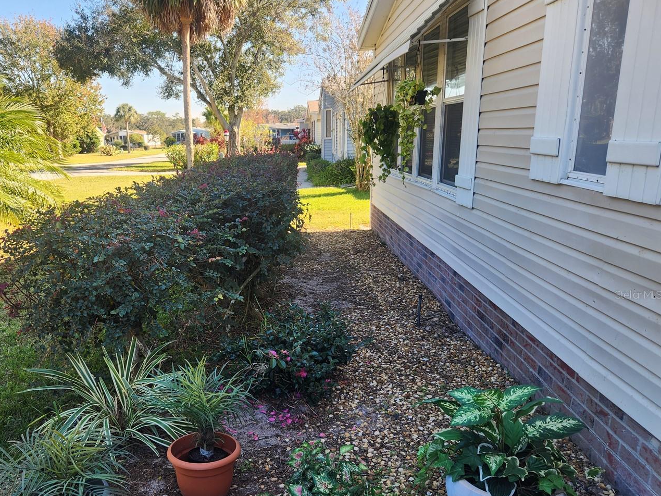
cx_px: 247
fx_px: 554
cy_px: 294
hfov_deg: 60.8
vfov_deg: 48.0
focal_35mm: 29
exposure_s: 1/203
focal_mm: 5.4
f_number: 1.8
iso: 20
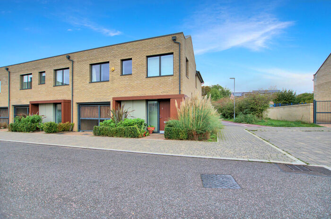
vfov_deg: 77.1
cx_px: 166
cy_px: 110
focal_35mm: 15
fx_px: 138
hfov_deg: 100.5
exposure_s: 1/1250
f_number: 3.5
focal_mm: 10
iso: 100
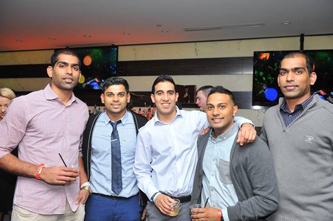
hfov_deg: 58.7
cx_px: 166
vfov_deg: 41.1
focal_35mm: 32
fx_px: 296
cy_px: 110
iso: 800
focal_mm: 32
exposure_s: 1/100
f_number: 5
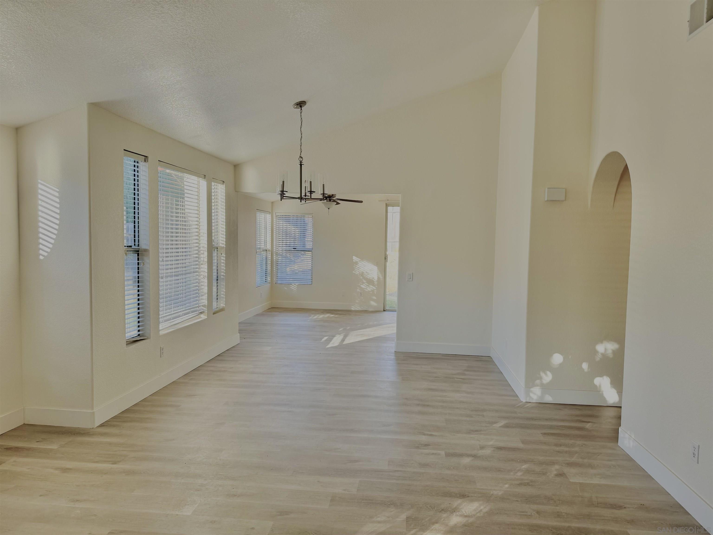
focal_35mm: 24
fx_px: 494
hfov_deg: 71.6
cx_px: 356
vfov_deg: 56.8
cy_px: 268
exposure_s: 1/185
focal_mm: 6.76
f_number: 1.78
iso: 80
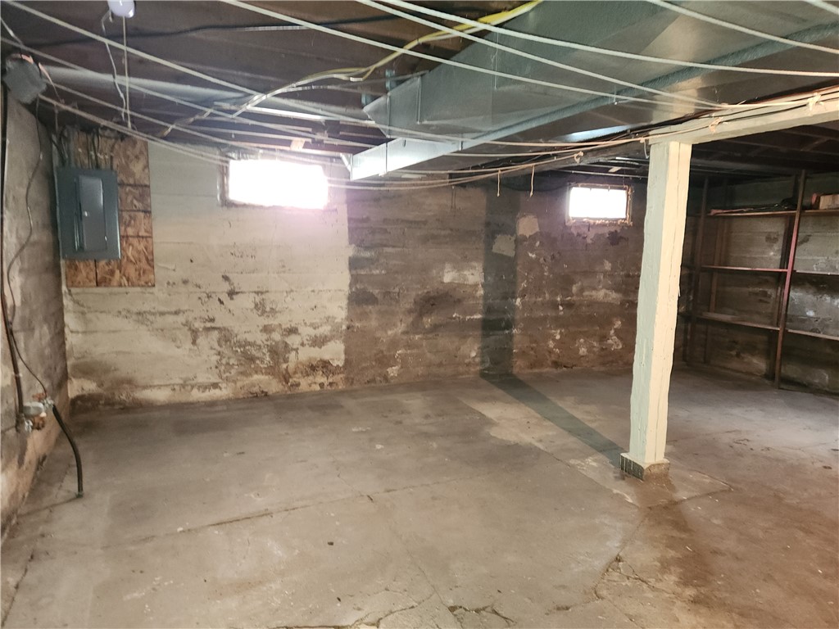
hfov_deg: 73.9
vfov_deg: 58.9
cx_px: 420
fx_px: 557
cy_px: 314
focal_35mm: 23
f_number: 1.8
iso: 250
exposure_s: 1/10
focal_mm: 5.4
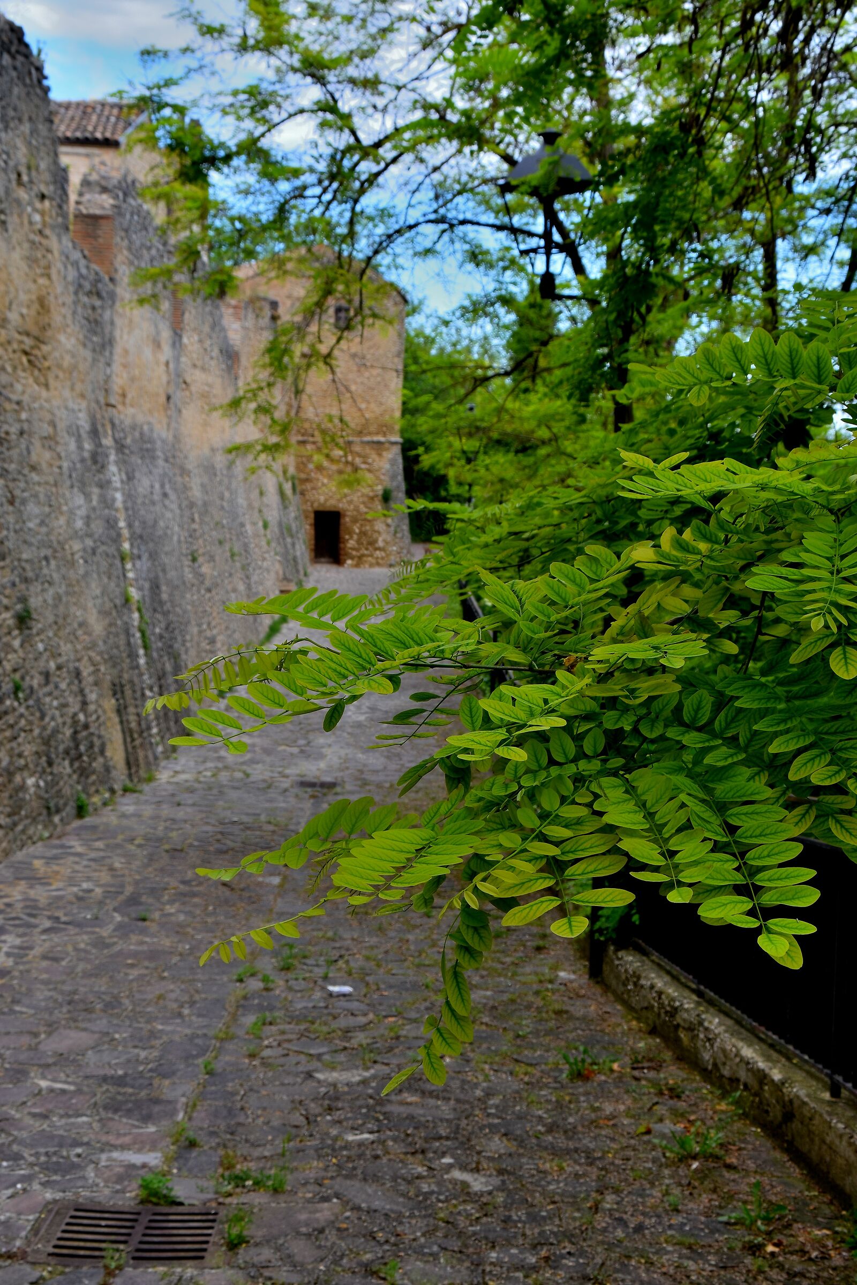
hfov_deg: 26.5
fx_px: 1821
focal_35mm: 51
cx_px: 428
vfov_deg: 38.9
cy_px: 642
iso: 100
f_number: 11
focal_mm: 34
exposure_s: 1/50
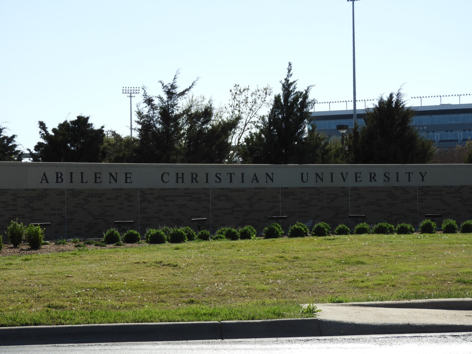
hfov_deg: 23.0
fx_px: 1159
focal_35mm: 85
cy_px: 177
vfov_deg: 17.4
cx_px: 236
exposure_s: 1/800
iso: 100
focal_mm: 15.2
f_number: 4.5
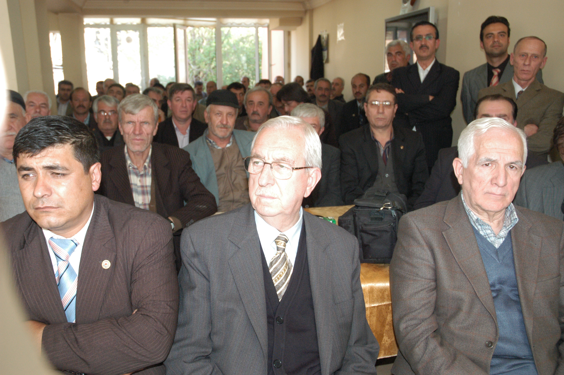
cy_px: 188
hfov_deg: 57.3
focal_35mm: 33
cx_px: 282
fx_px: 517
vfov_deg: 39.9
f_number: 4.8
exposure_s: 1/160
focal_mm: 22
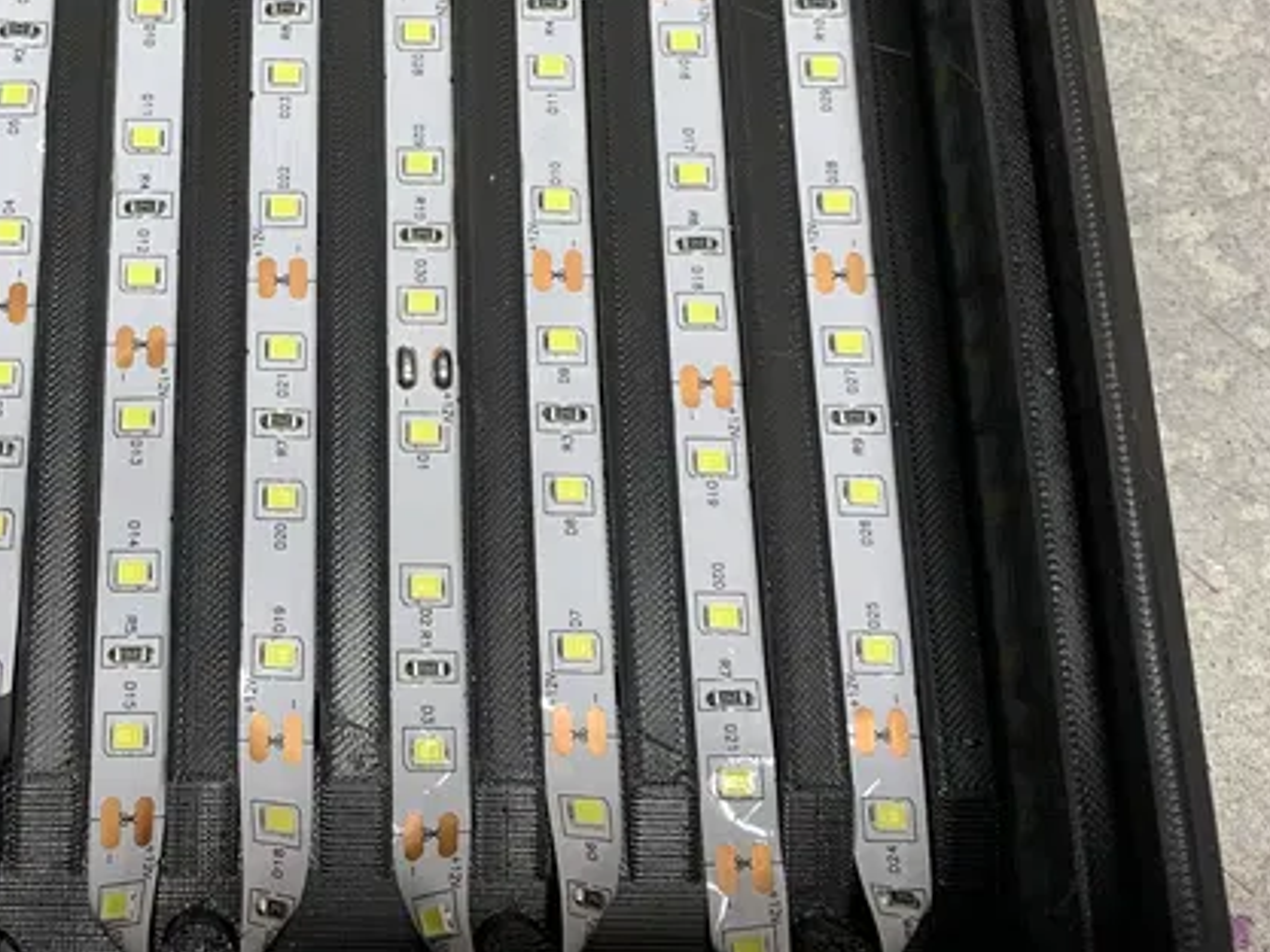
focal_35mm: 52
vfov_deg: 28.0
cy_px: 360
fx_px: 1908
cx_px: 279
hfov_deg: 35.8
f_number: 1.8
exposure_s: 1/60
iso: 50
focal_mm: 4.25
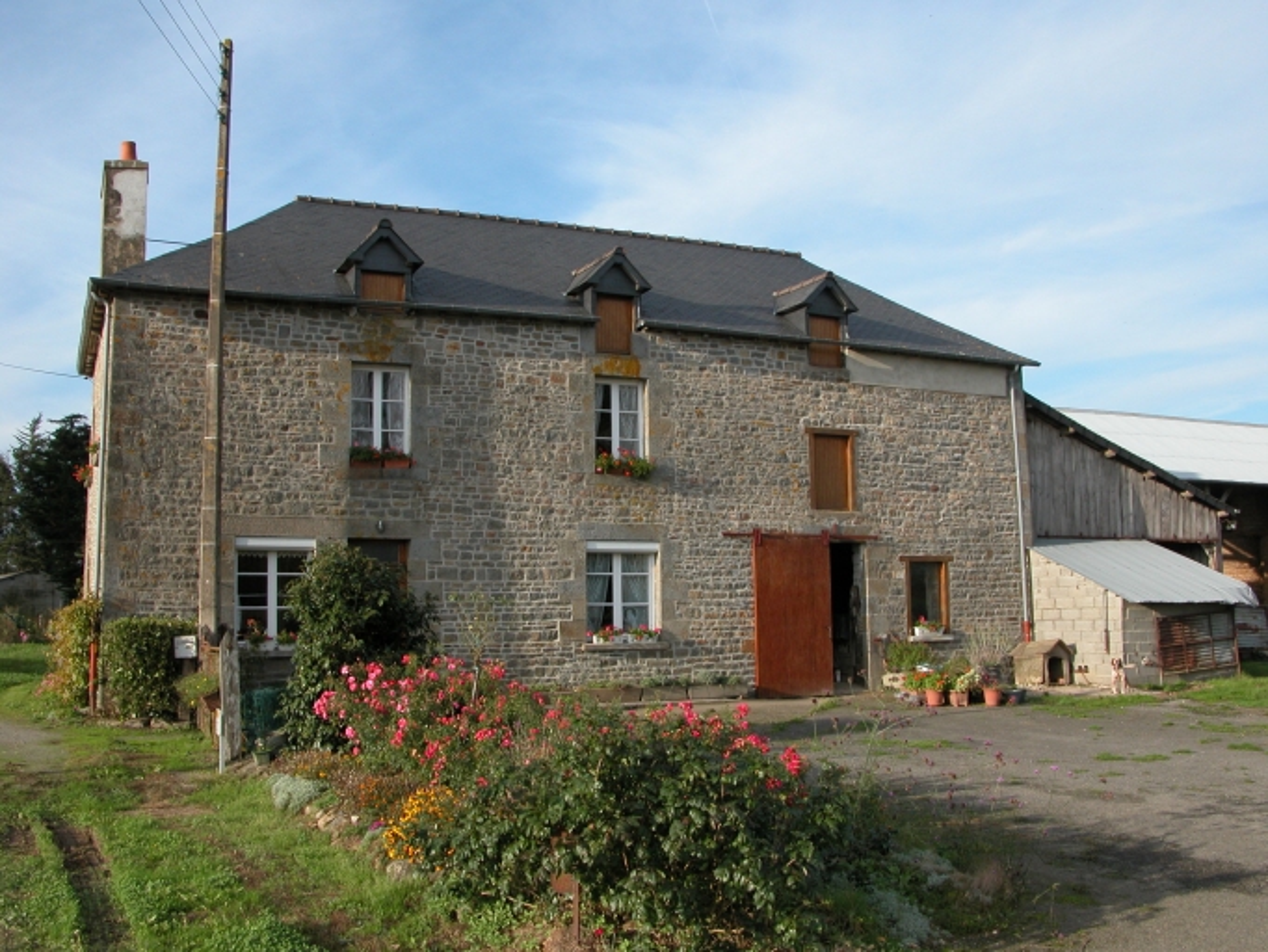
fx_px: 1283
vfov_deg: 40.7
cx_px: 634
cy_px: 476
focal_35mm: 35
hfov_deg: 52.6
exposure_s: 1/246
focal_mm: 8.9
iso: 100
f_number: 5.6
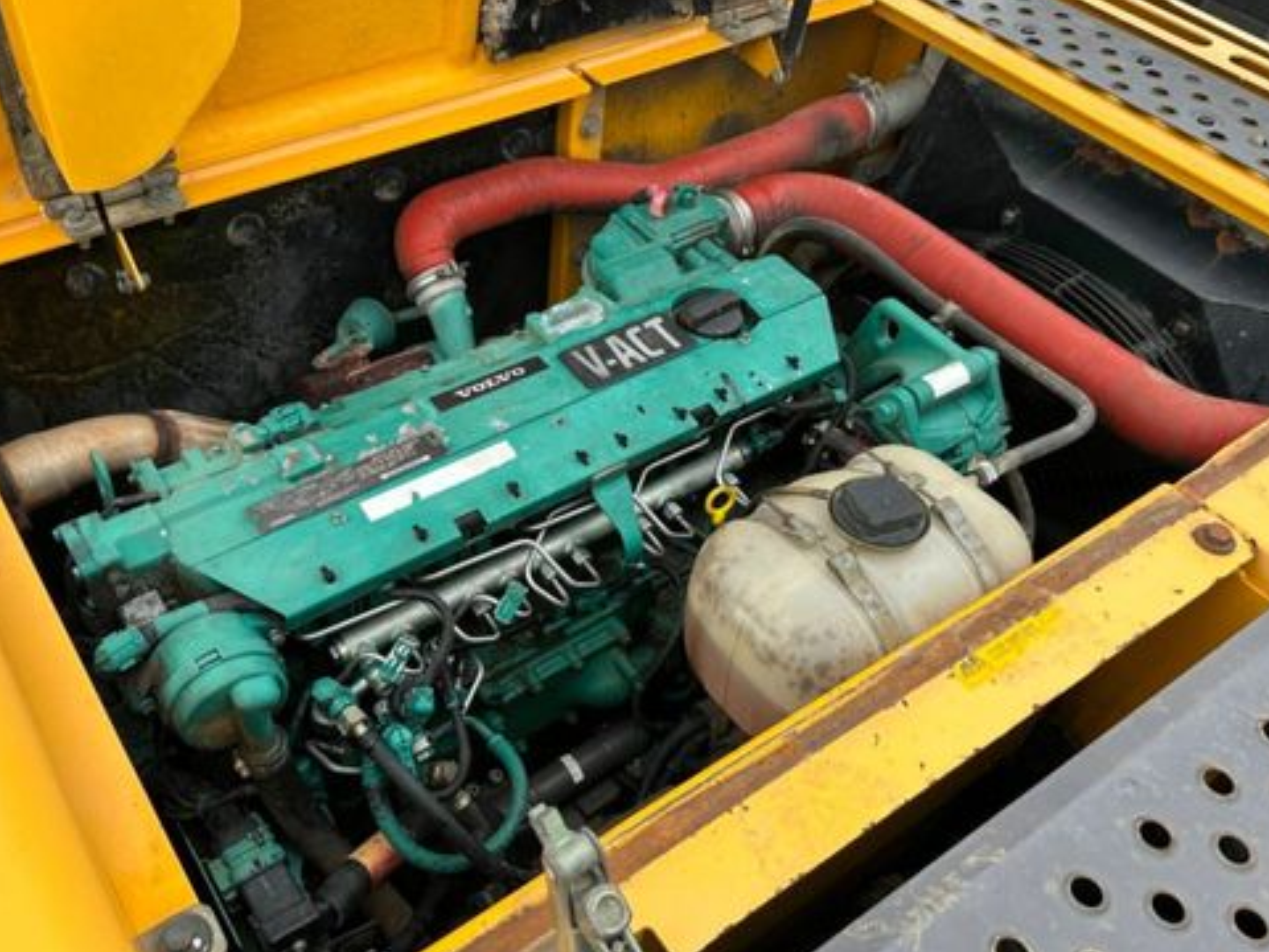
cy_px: 495
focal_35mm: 30
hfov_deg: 59.8
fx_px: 1100
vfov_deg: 46.8
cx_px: 571
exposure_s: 1/694
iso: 80
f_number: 1.78
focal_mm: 6.86
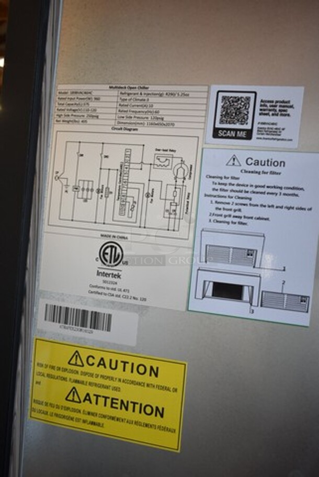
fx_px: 438
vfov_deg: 57.2
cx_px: 160
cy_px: 238
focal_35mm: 33
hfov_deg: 40.1
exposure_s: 1/125
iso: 640
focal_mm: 22
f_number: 3.8
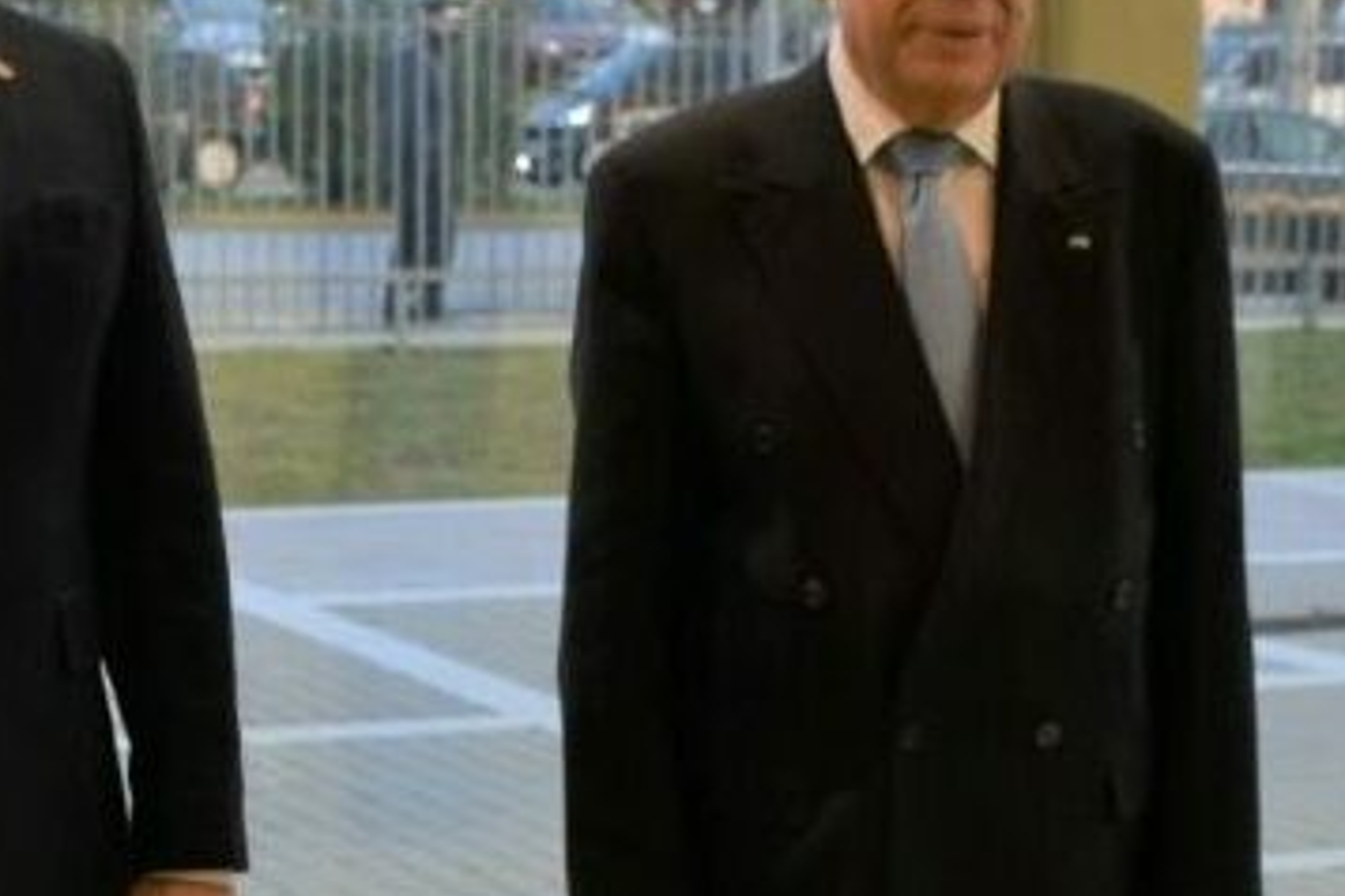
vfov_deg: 20.0
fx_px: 2540
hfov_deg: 29.2
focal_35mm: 68
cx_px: 345
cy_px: 312
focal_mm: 24
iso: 400
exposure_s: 1/100
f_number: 5
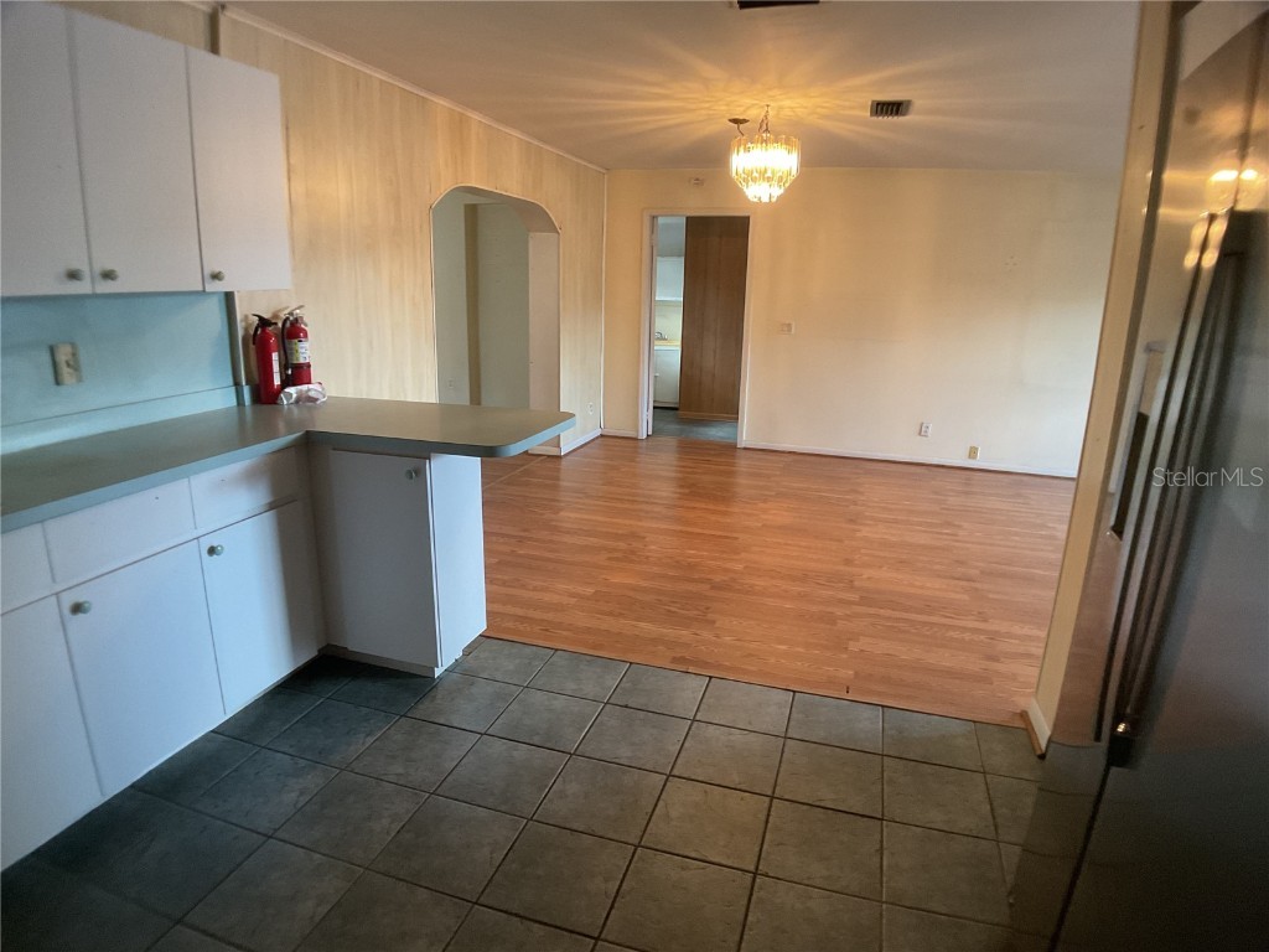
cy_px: 476
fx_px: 1063
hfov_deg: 61.7
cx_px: 634
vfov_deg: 48.2
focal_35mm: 29
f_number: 1.8
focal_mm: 3
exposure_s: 1/60
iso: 200
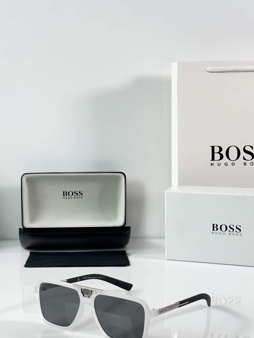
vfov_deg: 26.0
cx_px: 100
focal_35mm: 75
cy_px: 160
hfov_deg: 19.6
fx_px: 734
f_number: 1.78
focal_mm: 6.86
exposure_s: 1/100
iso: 80
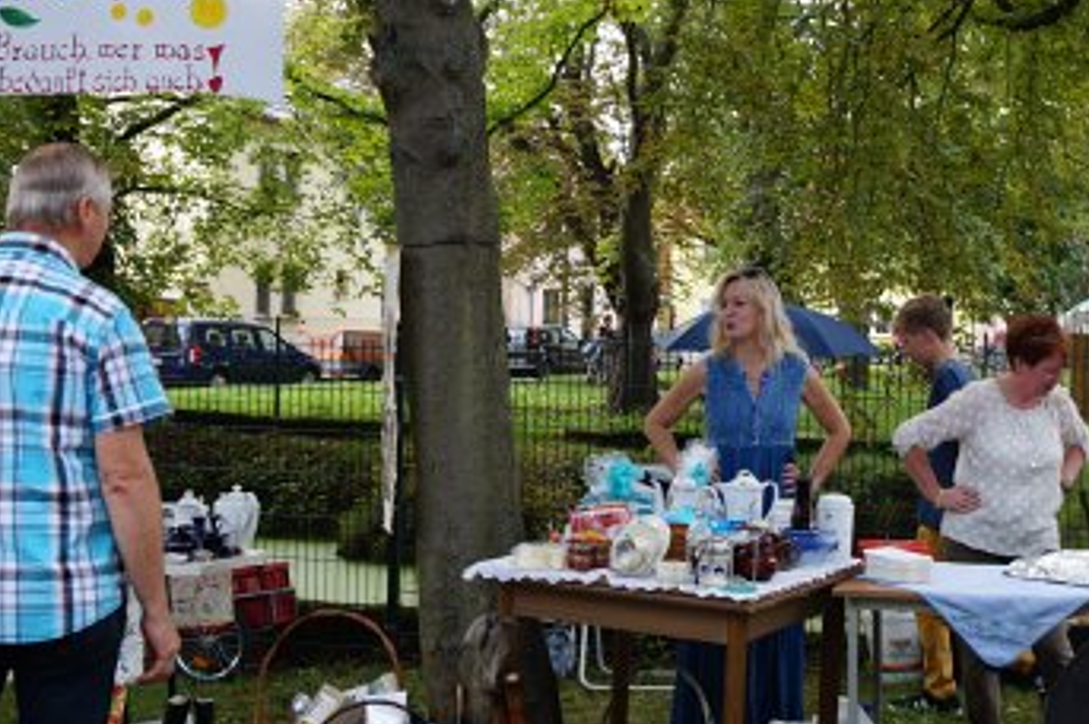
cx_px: 702
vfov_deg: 24.1
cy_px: 362
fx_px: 1692
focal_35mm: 56
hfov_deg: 35.4
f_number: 5.6
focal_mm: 20
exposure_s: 1/80
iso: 100
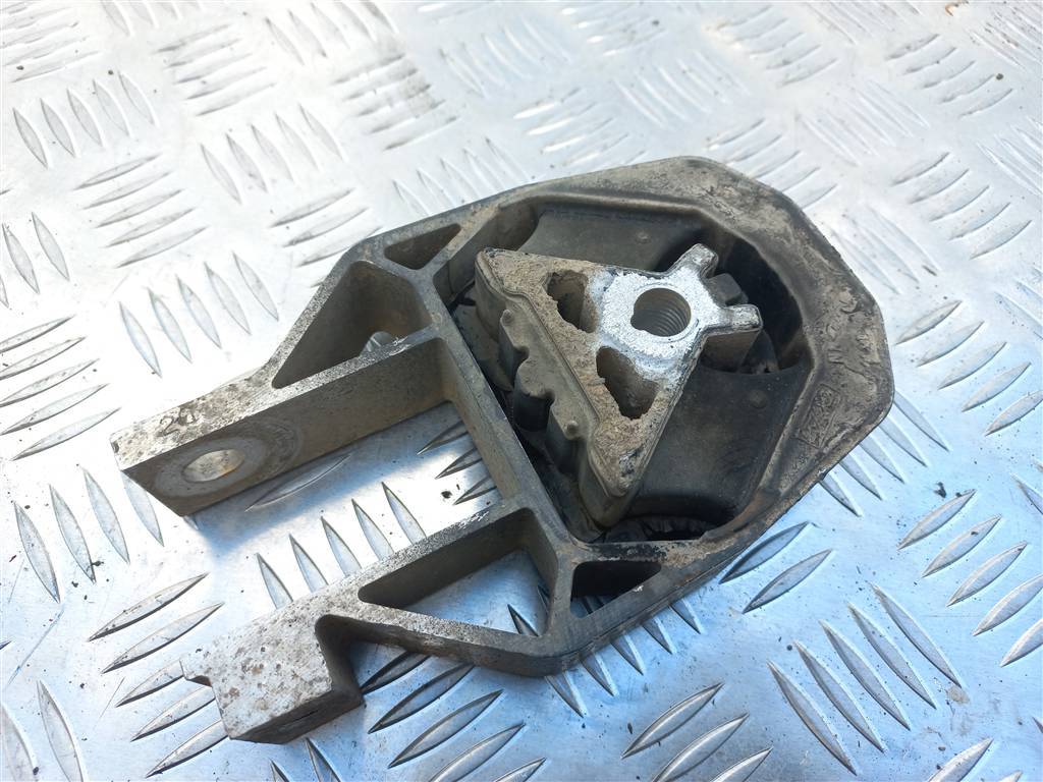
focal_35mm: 25
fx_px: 753
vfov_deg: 54.9
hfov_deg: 69.4
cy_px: 391
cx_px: 522
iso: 25
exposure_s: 1/165
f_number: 1.8
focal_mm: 4.6
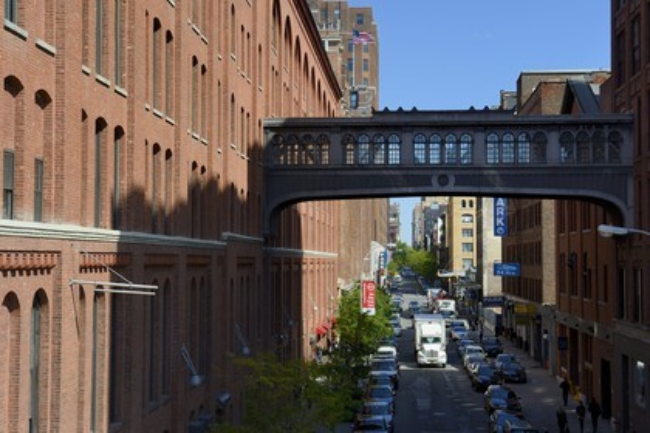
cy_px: 216
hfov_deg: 33.4
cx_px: 325
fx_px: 1083
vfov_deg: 22.6
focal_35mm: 60
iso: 400
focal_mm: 60
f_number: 11
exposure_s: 1/320
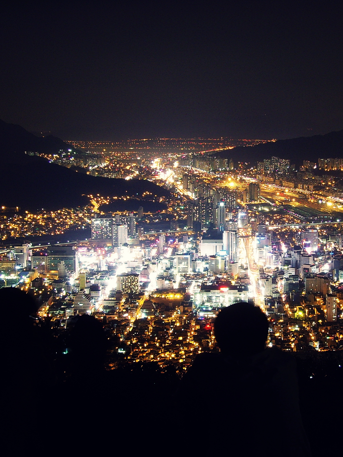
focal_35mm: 53
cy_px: 227
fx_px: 700
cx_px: 244
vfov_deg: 36.2
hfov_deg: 27.2
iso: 80
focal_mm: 6.6
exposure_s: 6
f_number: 3.5
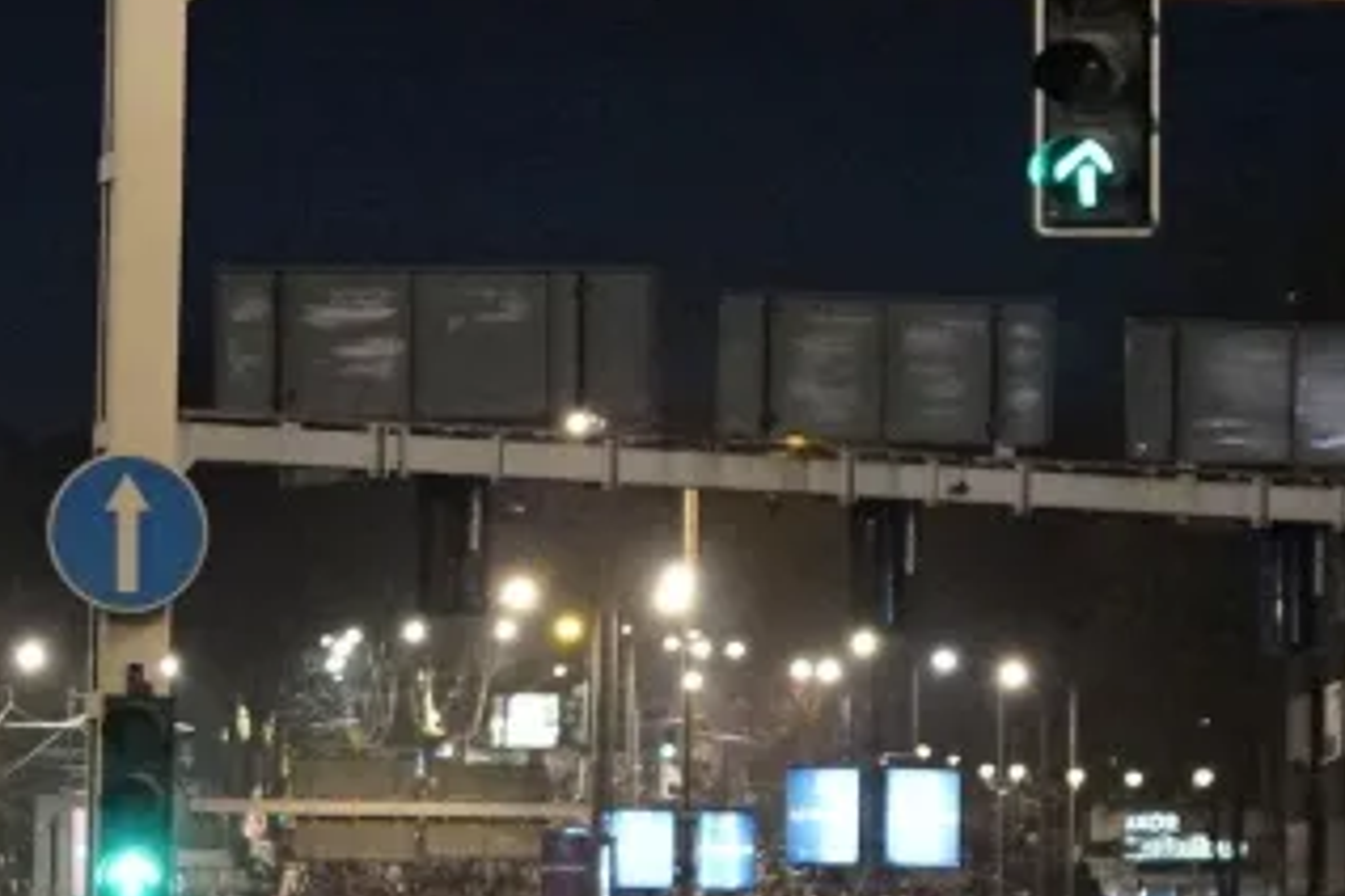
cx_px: 584
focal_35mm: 251
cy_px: 615
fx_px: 9377
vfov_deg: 5.5
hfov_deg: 8.2
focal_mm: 70
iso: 6400
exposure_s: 1/60
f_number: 4
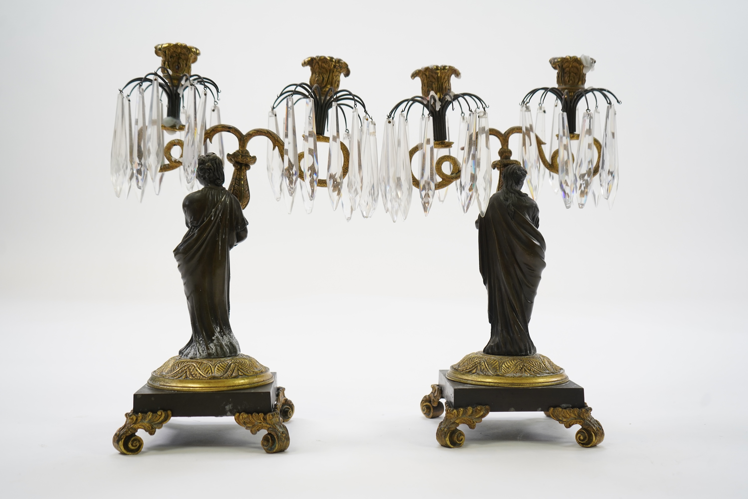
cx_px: 374
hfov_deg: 49.6
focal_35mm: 39
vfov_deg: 34.2
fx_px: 810
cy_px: 250
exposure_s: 1/125
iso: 500
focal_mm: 39
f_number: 4
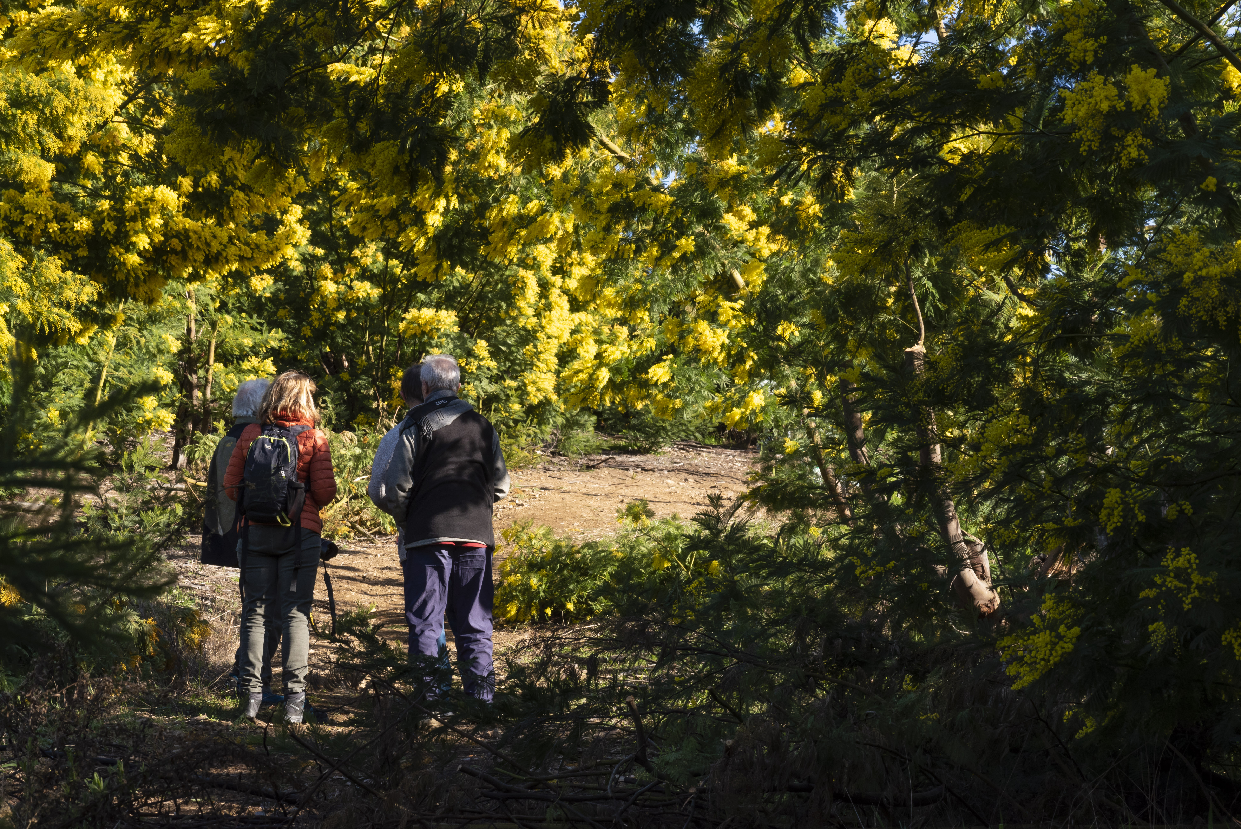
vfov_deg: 13.1
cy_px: 414
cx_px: 620
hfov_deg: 19.4
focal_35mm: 105
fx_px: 3621
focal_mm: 105
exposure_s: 1/125
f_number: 20
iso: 720
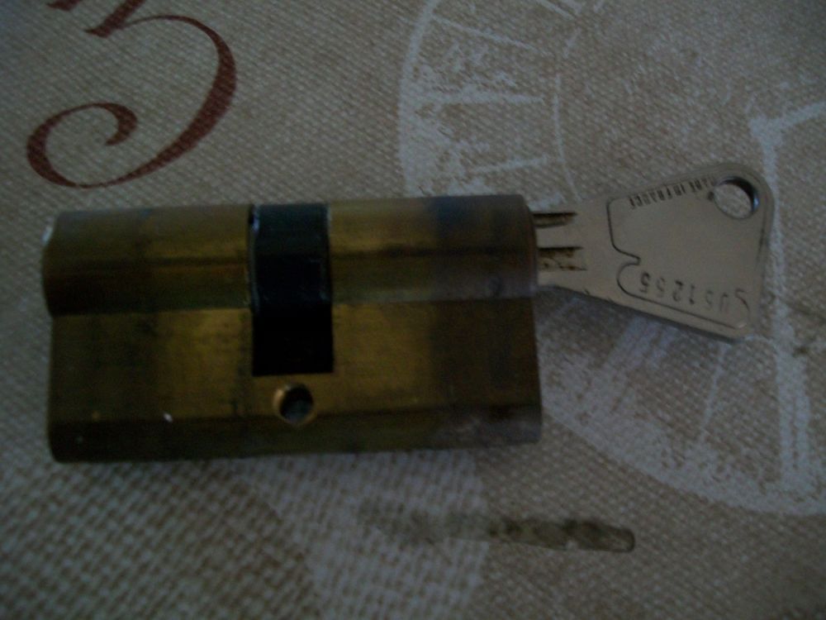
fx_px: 811
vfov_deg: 41.8
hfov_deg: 54.0
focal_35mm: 34
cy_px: 310
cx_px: 413
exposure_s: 1/8
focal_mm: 6.1
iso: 200
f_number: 2.7
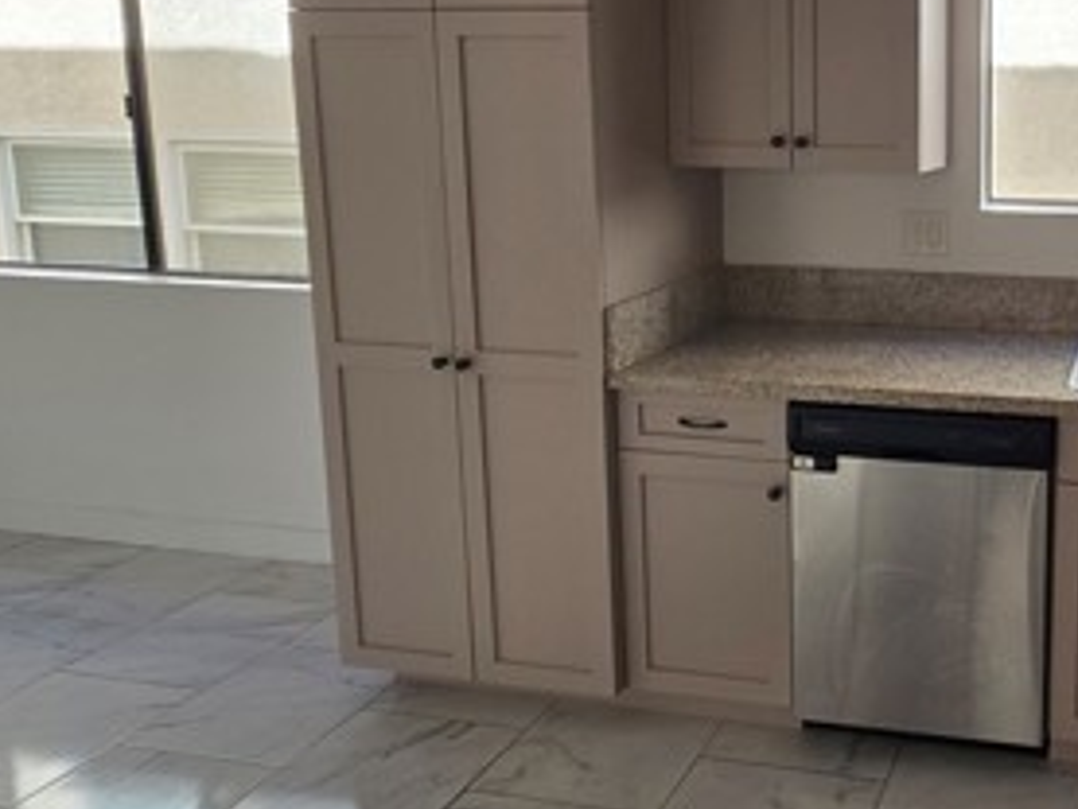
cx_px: 977
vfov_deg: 45.9
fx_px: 935
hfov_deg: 52.4
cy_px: 249
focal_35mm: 30
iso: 50
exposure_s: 1/208
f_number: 2.2
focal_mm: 2.2
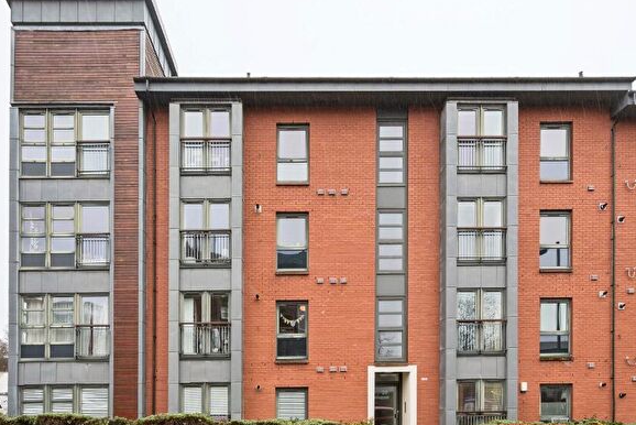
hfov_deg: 76.1
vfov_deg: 55.1
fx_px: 407
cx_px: 309
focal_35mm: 23
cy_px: 233
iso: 250
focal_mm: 19
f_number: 8
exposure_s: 1/60
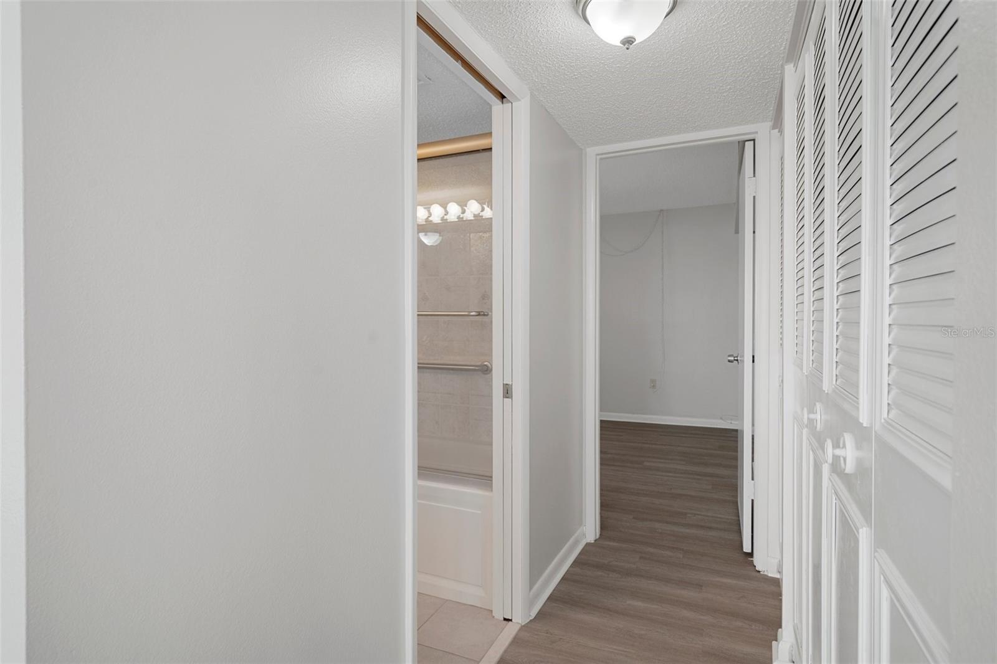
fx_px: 498
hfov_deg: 90.0
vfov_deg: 67.4
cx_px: 498
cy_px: 332
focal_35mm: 18
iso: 320
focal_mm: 18
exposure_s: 1/5
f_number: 8
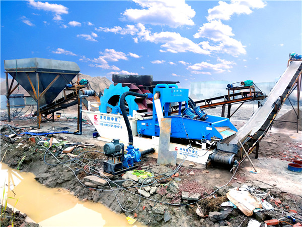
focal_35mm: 30
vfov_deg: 46.8
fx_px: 262
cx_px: 151
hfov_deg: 60.0
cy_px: 114
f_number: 1.8
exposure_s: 1/388
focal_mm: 3.95
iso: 96
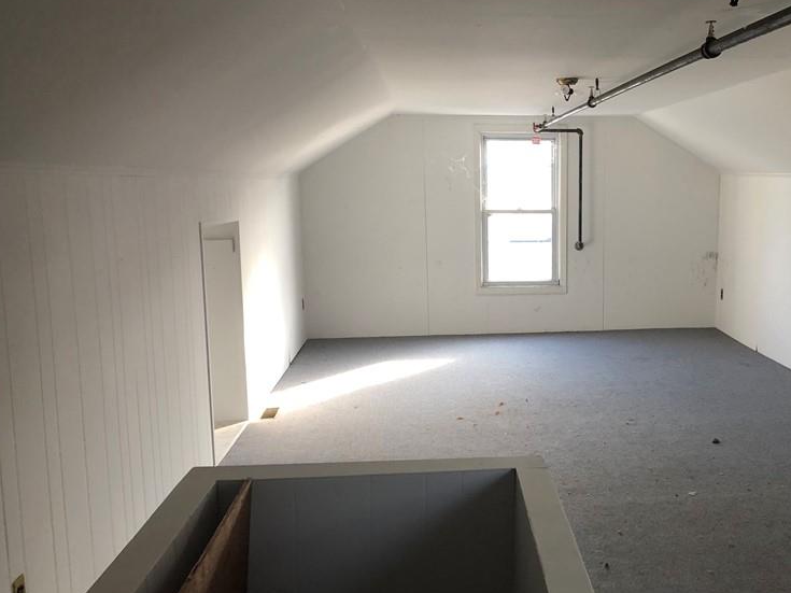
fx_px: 891
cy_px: 329
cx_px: 542
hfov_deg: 46.9
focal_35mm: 39
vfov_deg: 36.8
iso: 32
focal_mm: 3.99
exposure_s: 1/30
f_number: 1.8
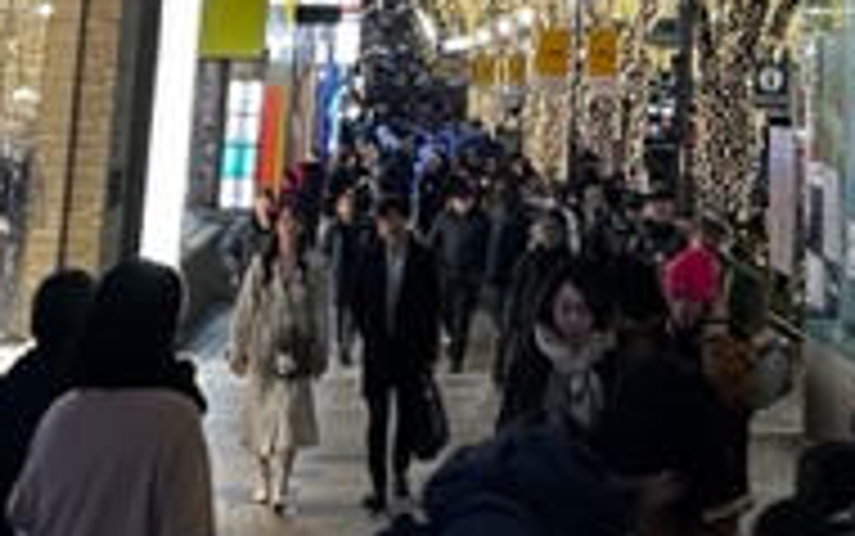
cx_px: 770
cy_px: -491
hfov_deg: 21.8
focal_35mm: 93
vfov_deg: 12.6
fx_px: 2168
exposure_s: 1/50
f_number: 1.5
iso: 200
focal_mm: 5.7
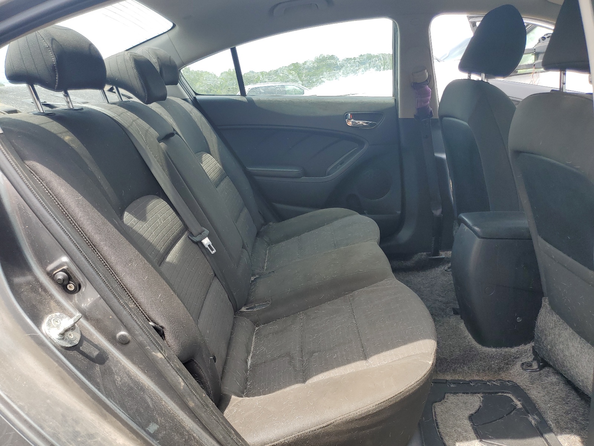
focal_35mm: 26
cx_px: 297
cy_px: 223
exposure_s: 1/714
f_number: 1.5
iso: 50
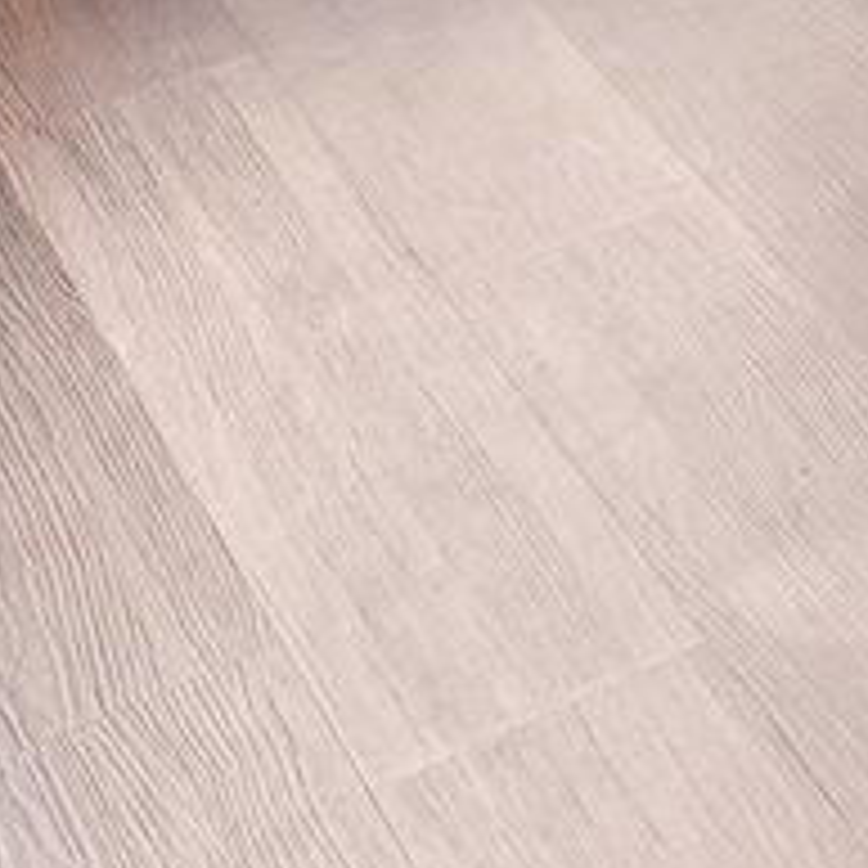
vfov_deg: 10.0
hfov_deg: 10.0
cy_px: -1790
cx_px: 2685
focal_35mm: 126
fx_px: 3575
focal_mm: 14
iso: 110
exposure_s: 1/8
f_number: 8
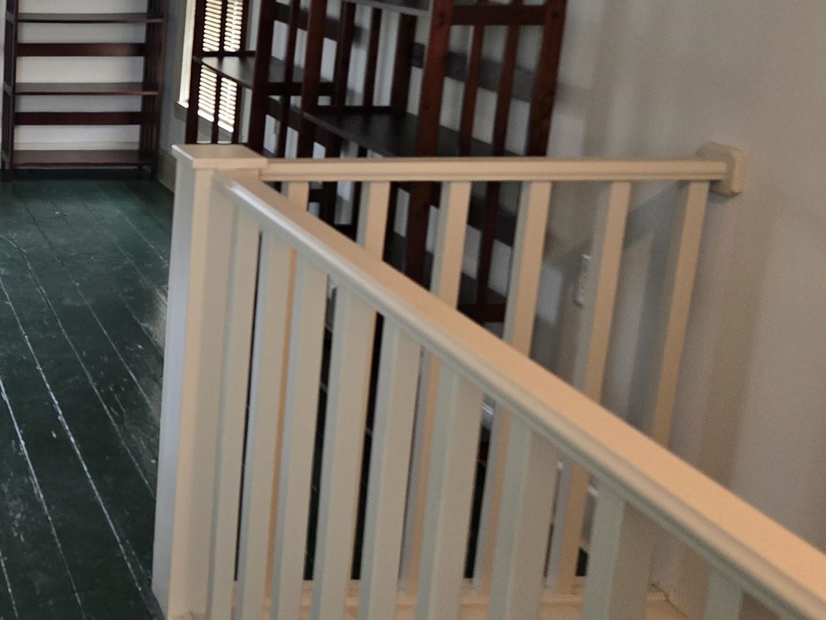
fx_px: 1265
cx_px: -107
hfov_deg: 31.6
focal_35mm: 53
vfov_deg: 27.3
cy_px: 180
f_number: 1.7
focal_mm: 6.3
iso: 800
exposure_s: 1/120
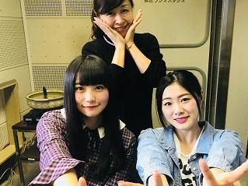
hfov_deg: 51.0
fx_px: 258
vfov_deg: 39.6
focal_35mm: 36
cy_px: 105
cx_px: 150
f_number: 1.8
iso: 32
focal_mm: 4
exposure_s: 1/20
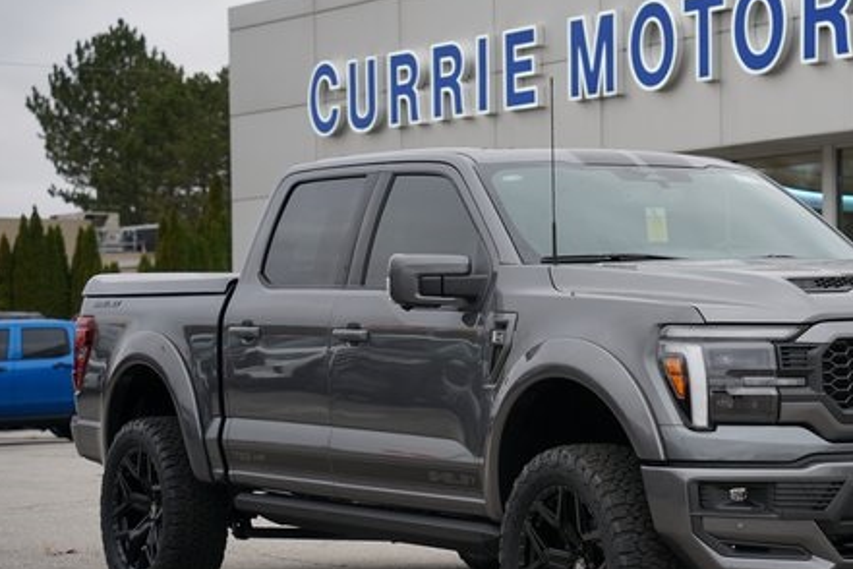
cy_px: 326
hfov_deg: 19.7
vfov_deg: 13.3
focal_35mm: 103
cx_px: 611
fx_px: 2440
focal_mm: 71
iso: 200
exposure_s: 1/80
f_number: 4
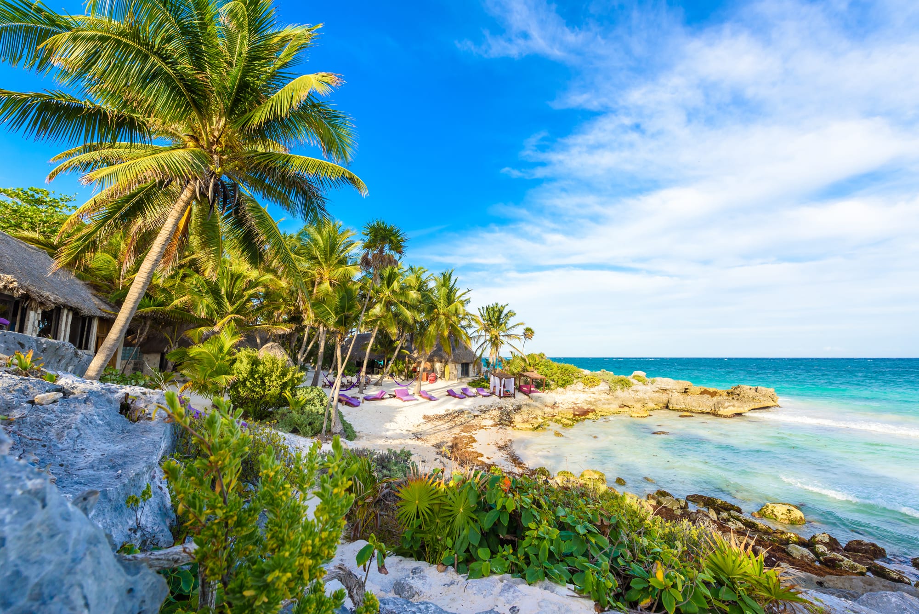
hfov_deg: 104.2
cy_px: 307
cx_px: 460
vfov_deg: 81.3
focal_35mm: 14
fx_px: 357
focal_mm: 14
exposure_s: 1/400
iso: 250
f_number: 7.1
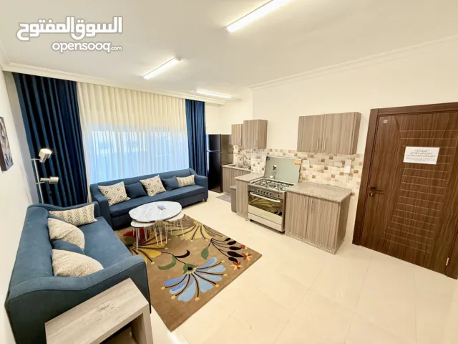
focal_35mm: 14
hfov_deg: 102.1
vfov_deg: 85.7
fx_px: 185
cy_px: 172
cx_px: 229
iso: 100
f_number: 2.2
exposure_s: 1/100
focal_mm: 2.22
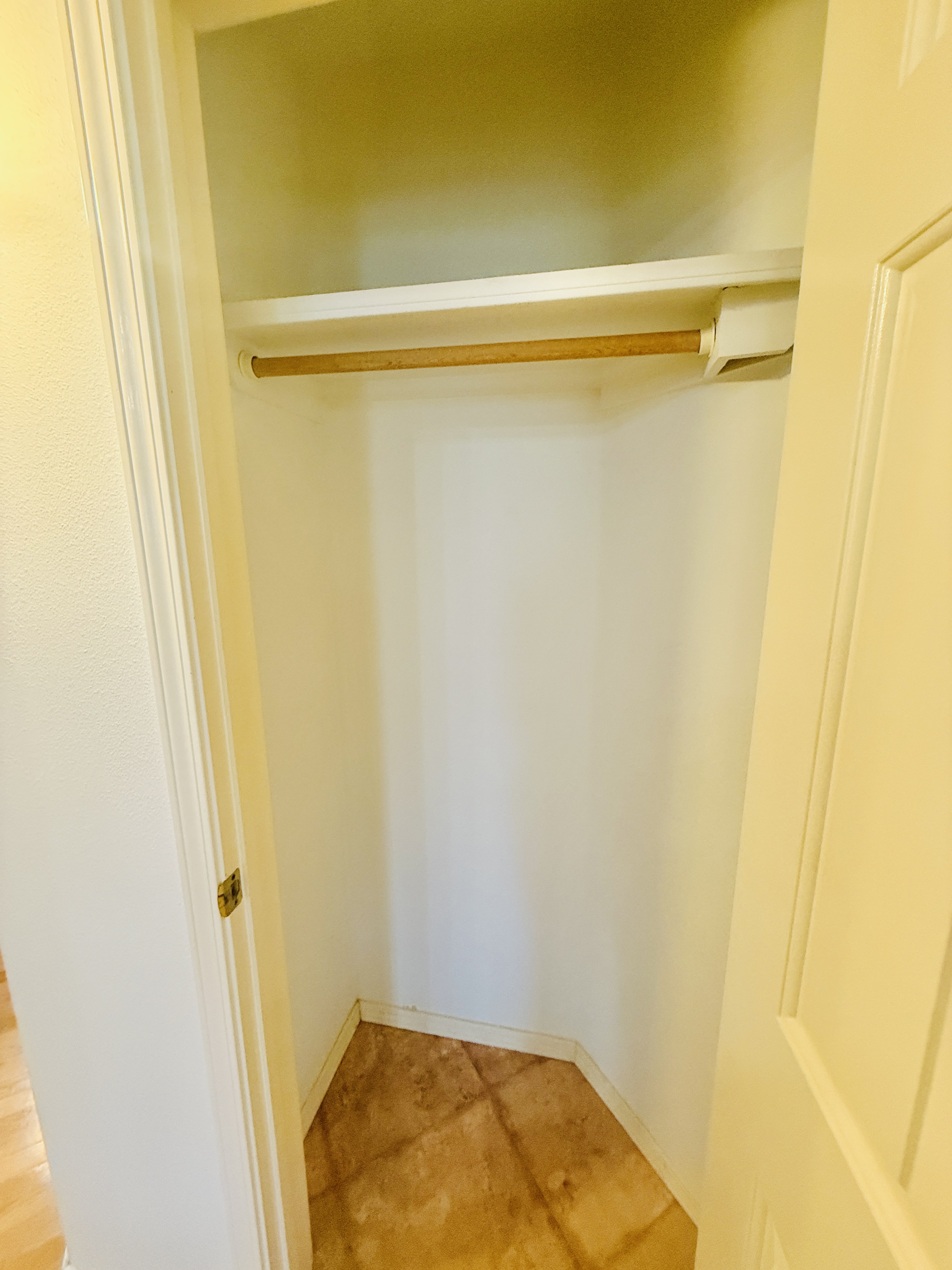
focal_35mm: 14
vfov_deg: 102.1
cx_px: 476
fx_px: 513
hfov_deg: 85.7
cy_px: 635
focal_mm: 2.22
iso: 500
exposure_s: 1/60
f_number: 2.2
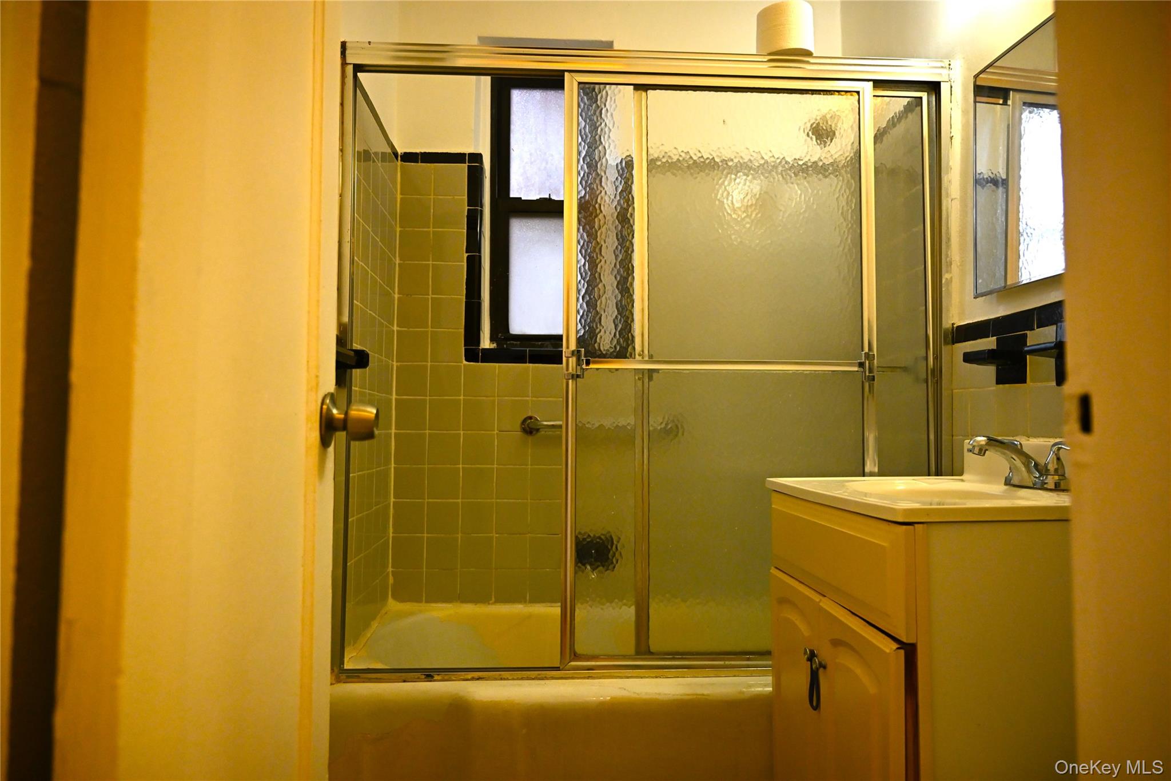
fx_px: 781
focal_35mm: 24
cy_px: 390
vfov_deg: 53.1
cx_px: 586
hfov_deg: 73.7
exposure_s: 1/320
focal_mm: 24
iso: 3200
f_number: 4
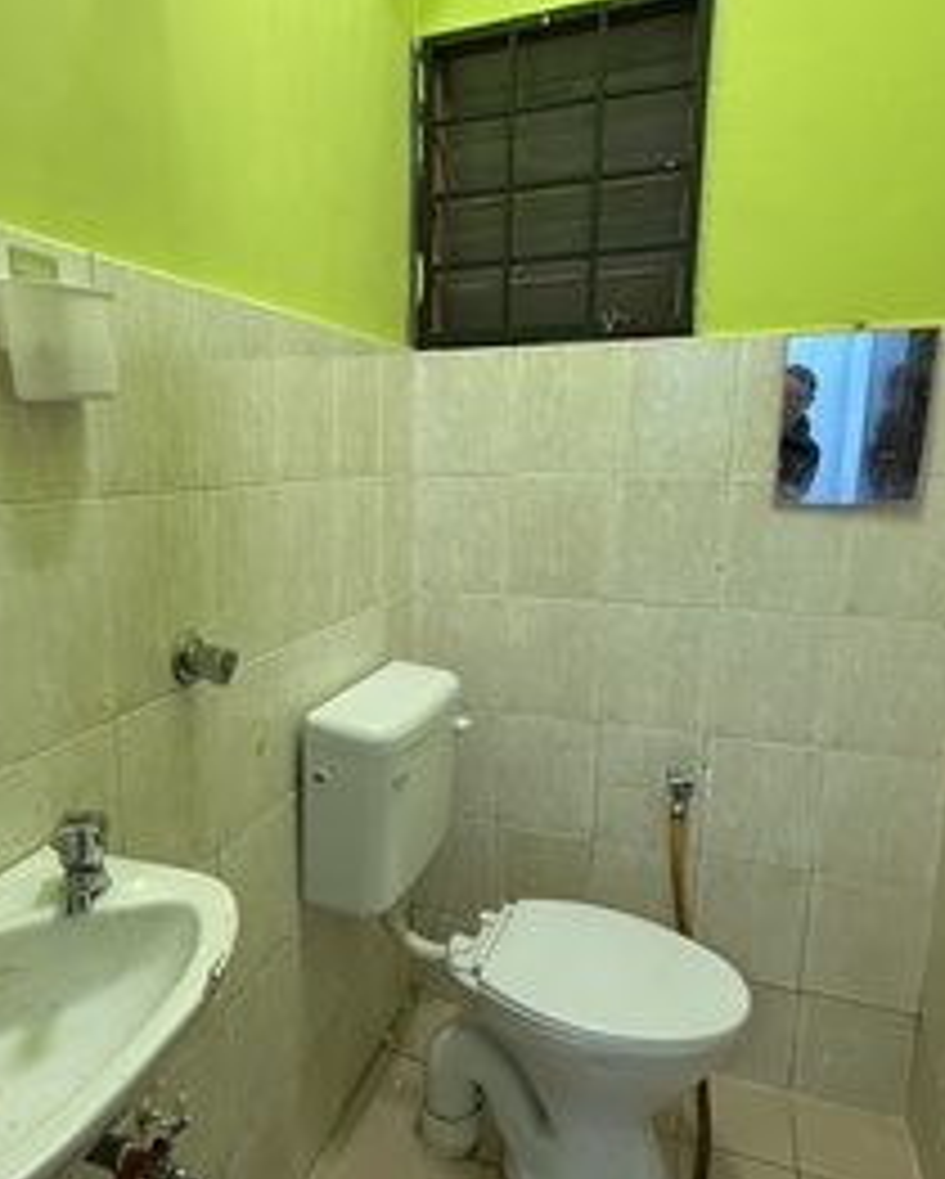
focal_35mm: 25
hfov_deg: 56.0
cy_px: 612
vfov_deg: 68.0
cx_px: 338
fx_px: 873
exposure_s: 1/50
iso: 200
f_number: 2.2
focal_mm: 2.22
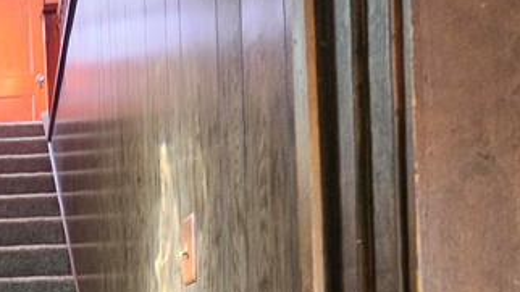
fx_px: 620
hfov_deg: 38.2
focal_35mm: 45
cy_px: 379
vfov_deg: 23.5
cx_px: -45
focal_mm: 2.2
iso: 640
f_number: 2.2
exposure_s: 1/30
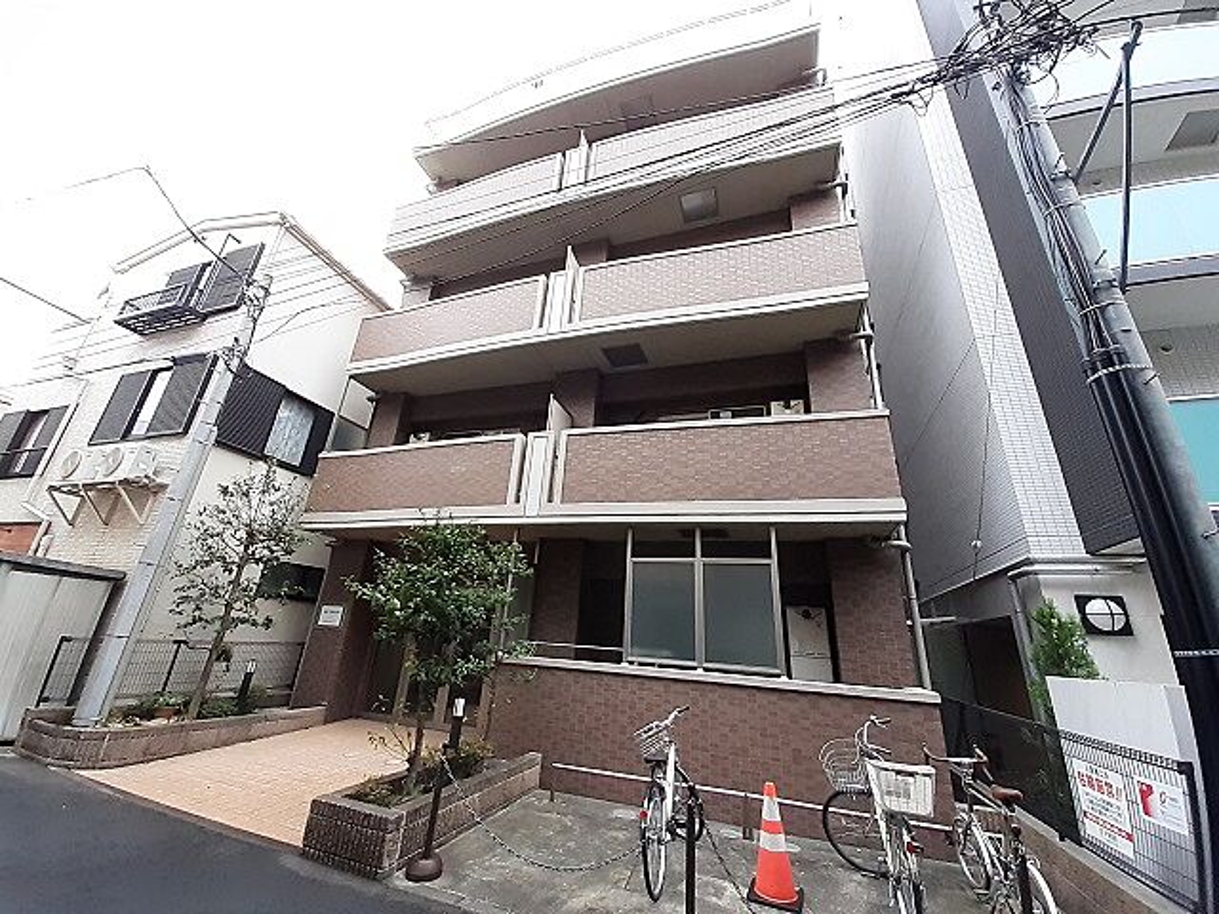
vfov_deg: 89.9
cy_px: 457
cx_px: 610
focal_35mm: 13
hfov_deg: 106.2
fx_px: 458
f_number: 2.2
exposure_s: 1/120
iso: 80
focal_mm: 1.13
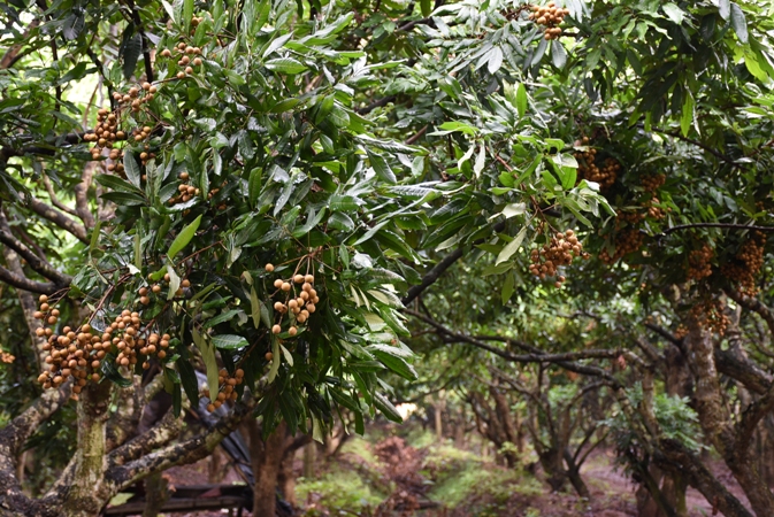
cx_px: 387
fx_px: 1356
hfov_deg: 31.9
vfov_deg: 21.6
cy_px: 258
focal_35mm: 63
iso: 640
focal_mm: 42
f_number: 4.5
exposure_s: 1/60
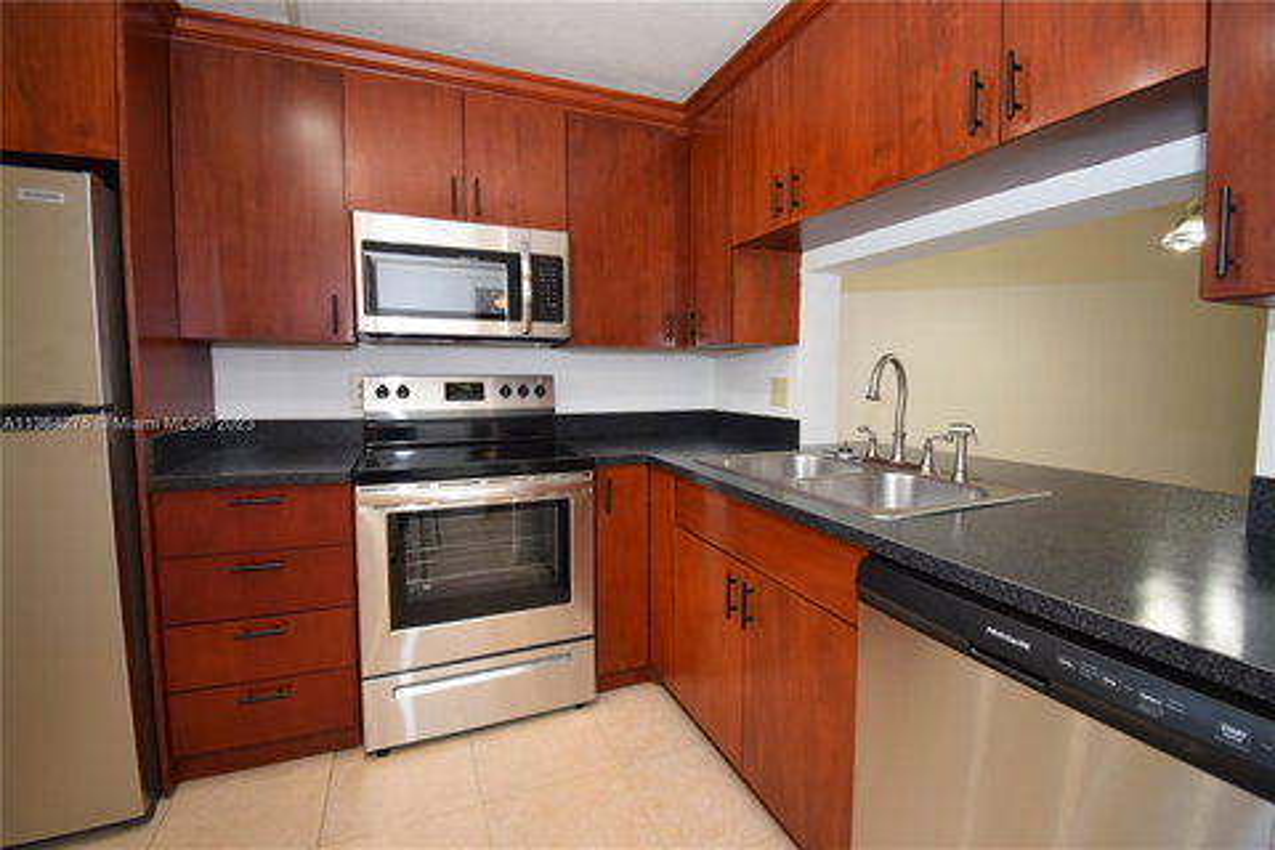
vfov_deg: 77.3
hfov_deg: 100.4
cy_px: 425
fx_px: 531
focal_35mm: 15
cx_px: 638
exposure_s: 1/100
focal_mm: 10
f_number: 5
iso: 800
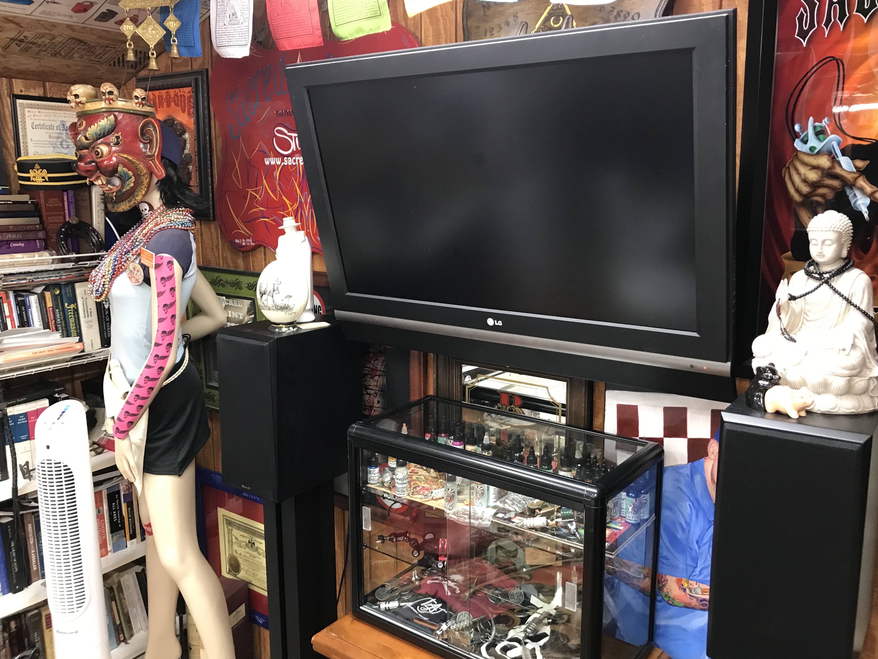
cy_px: 325
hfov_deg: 61.6
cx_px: 452
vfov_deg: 48.2
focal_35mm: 29
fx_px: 736
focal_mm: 3.99
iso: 50
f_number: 1.8
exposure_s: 1/15
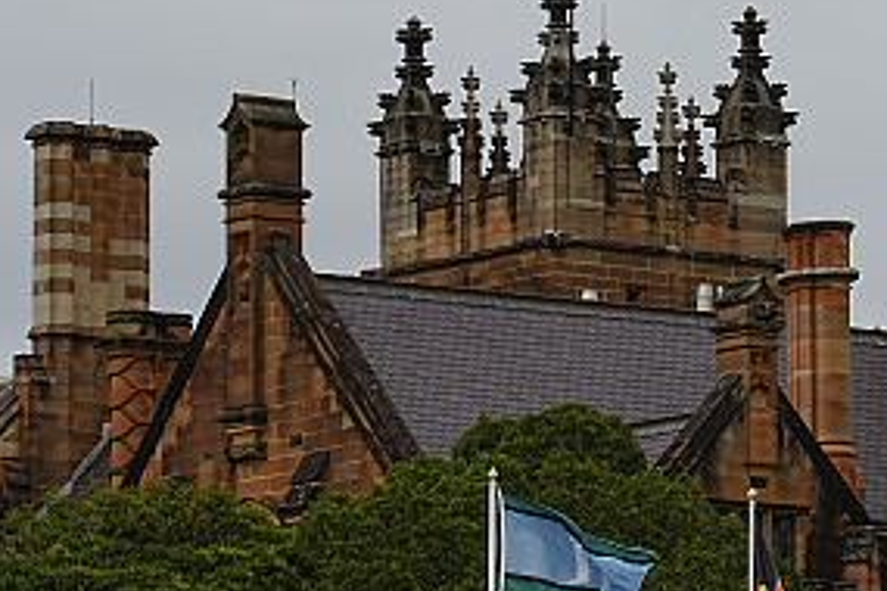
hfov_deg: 7.0
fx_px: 7268
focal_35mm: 295
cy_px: 558
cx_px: 591
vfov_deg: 4.7
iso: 100
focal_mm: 105
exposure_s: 1/250
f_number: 14
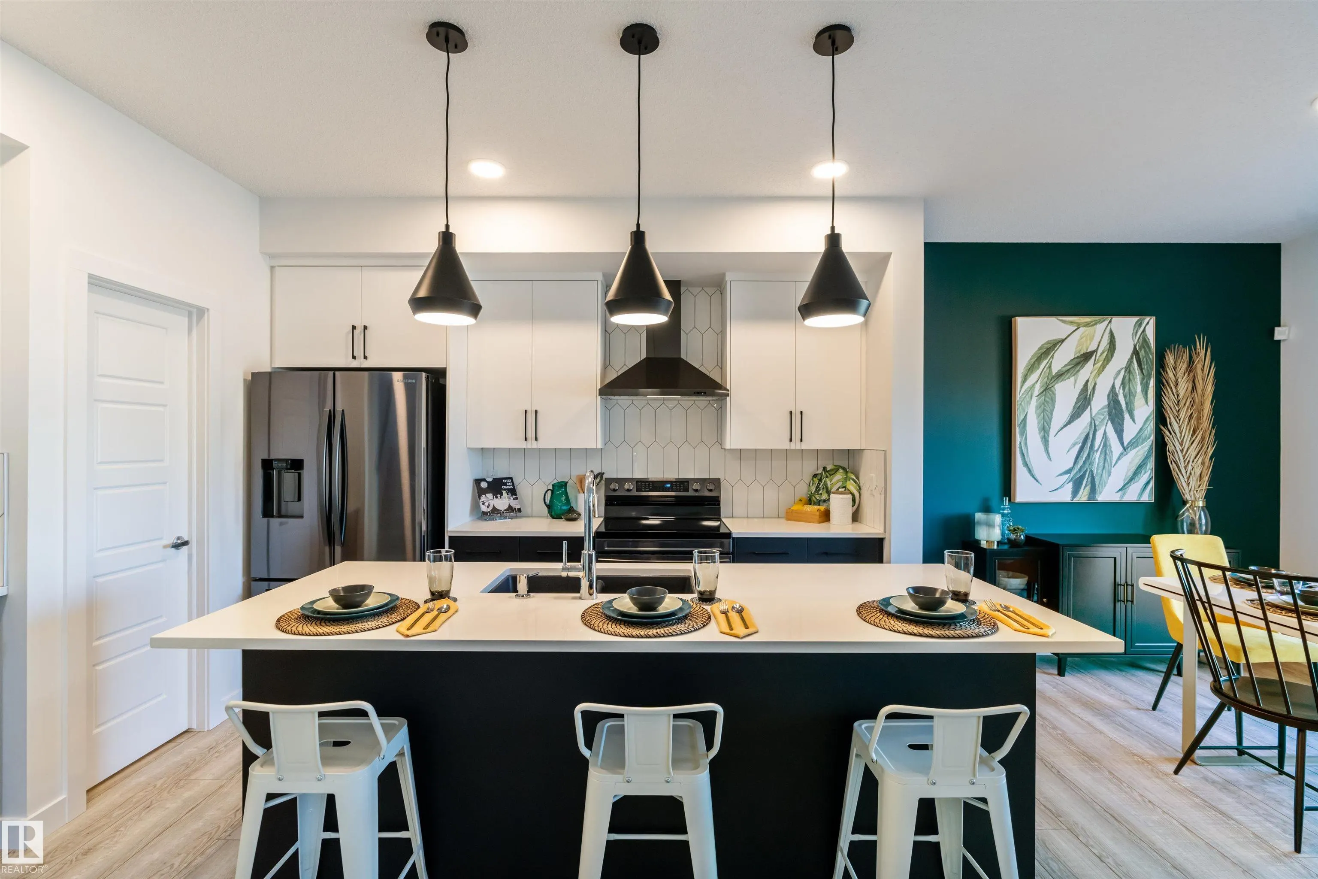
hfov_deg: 96.7
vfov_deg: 73.7
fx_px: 586
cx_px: 659
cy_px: 440
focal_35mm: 16
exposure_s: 1/20
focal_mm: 16
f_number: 8
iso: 800
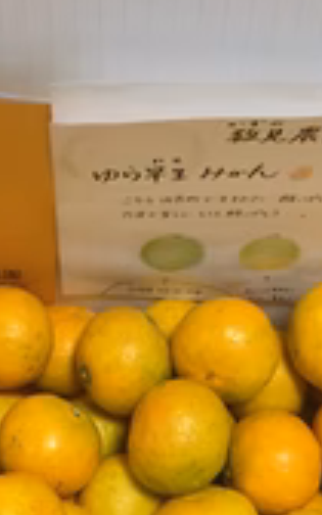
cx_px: 135
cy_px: 546
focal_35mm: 73
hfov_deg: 17.8
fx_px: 1025
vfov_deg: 26.3
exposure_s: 1/30
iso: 125
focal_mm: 4.15
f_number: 2.2
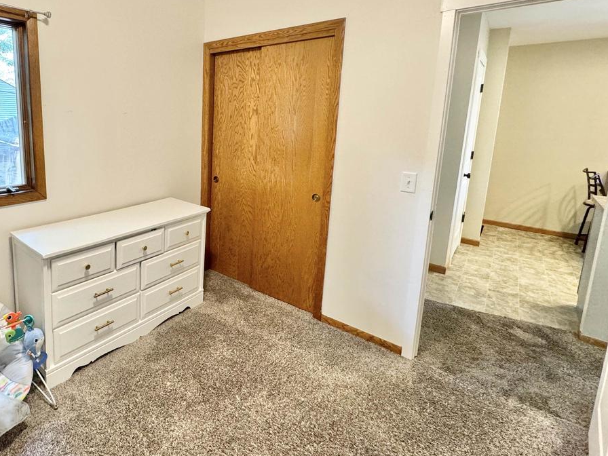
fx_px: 351
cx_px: 182
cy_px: 171
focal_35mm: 20
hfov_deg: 77.9
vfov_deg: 65.0
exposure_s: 1/60
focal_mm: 2.22
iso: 250
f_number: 2.2
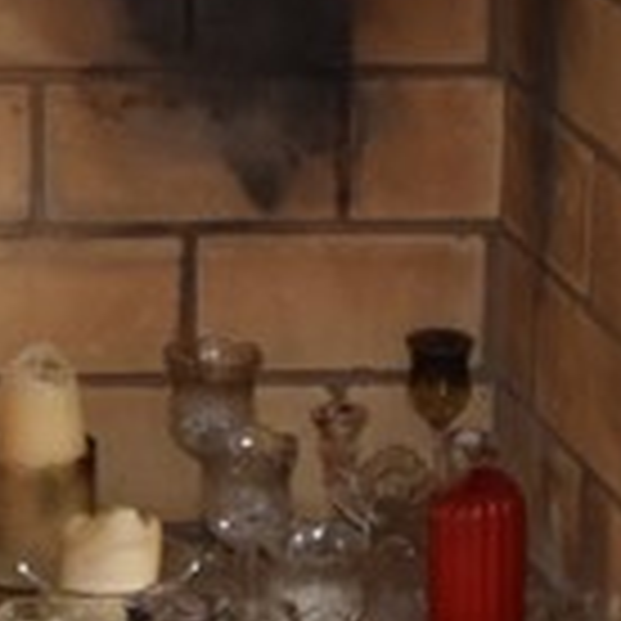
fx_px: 4871
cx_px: 14
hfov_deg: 7.3
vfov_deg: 7.2
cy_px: -171
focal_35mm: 240
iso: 800
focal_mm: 24
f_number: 5
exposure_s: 1/100
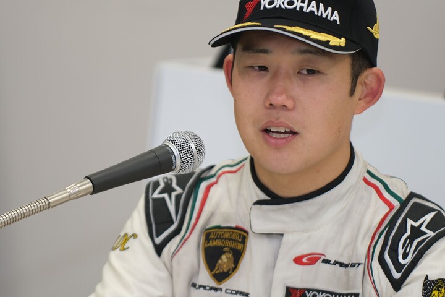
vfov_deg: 4.8
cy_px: 148
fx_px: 3523
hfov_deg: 7.2
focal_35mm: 285
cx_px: 222
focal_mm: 190
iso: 640
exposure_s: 1/180
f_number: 3.2
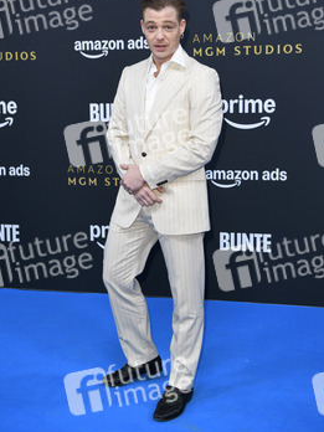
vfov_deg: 36.2
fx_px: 661
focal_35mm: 53
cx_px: 164
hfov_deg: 27.5
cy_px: 200
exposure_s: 1/400
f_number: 4
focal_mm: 48
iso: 400
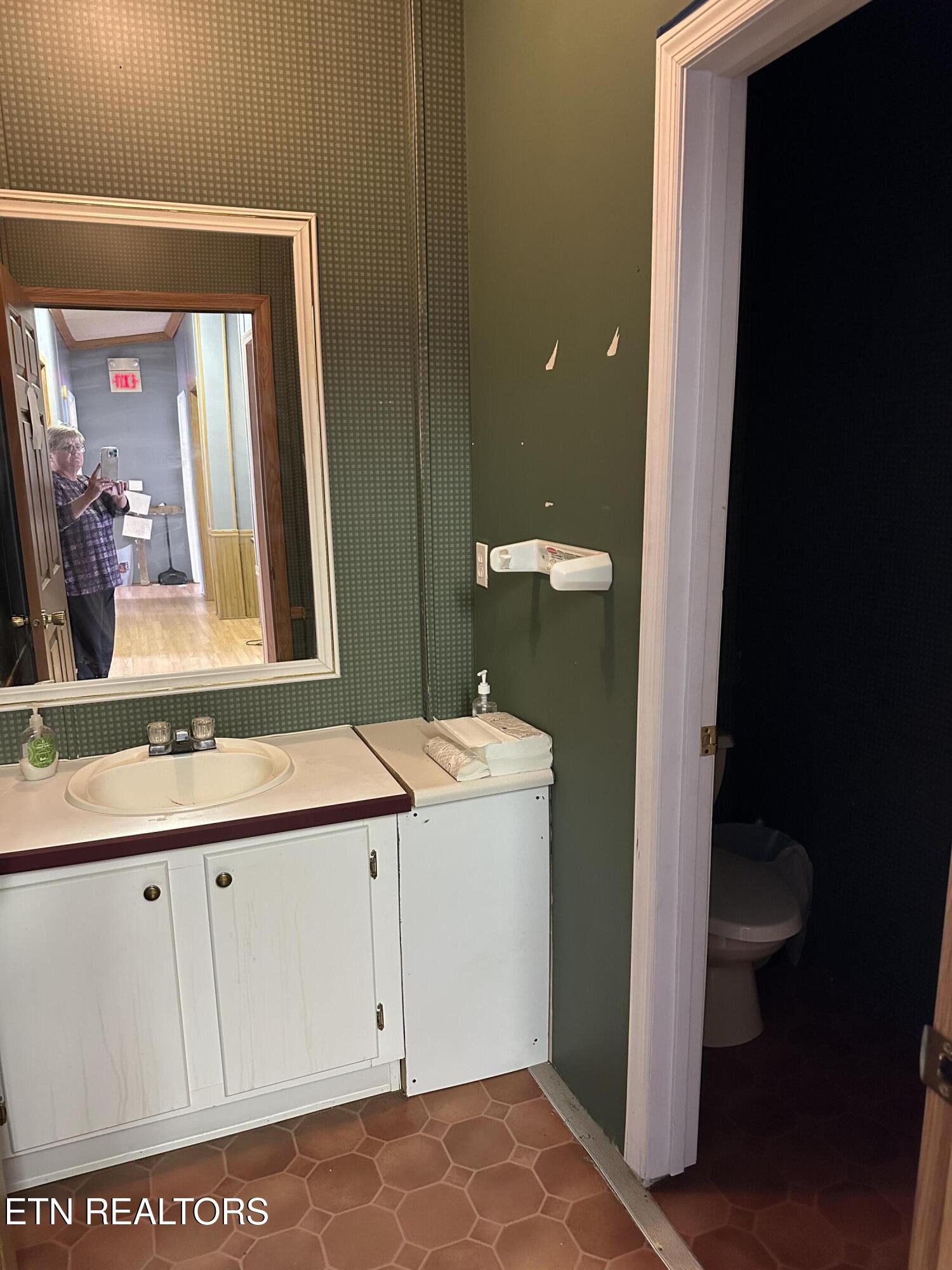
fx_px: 880
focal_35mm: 24
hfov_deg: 56.8
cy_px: 635
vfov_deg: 71.6
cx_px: 476
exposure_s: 1/40
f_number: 1.78
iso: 640
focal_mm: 6.86
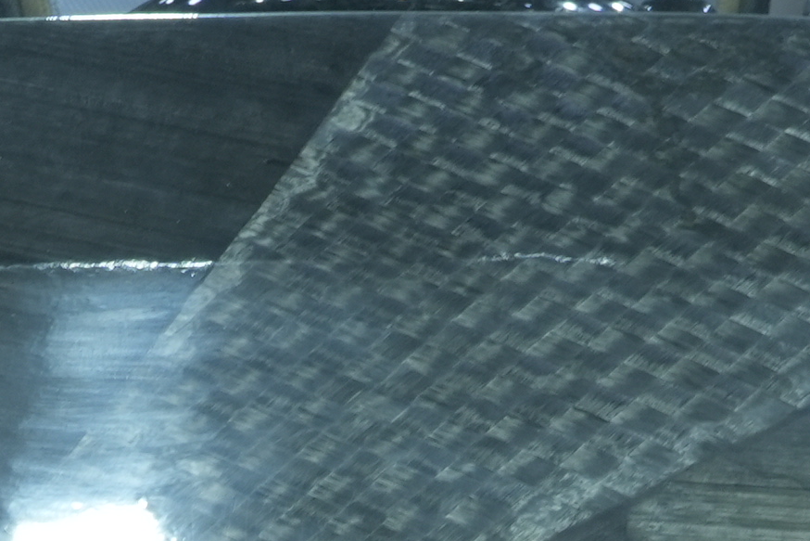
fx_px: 6526
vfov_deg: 4.6
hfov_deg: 7.1
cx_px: 393
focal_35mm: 290
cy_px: 1303
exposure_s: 1/20
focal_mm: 55
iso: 250
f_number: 13
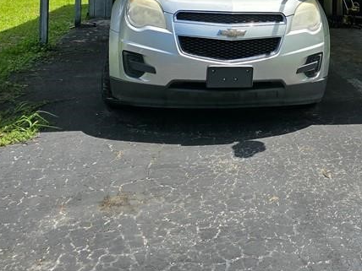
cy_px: -51
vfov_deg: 24.2
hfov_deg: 33.4
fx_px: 575
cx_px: 313
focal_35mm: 55
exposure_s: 1/984
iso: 12
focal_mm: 6.3
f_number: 1.7
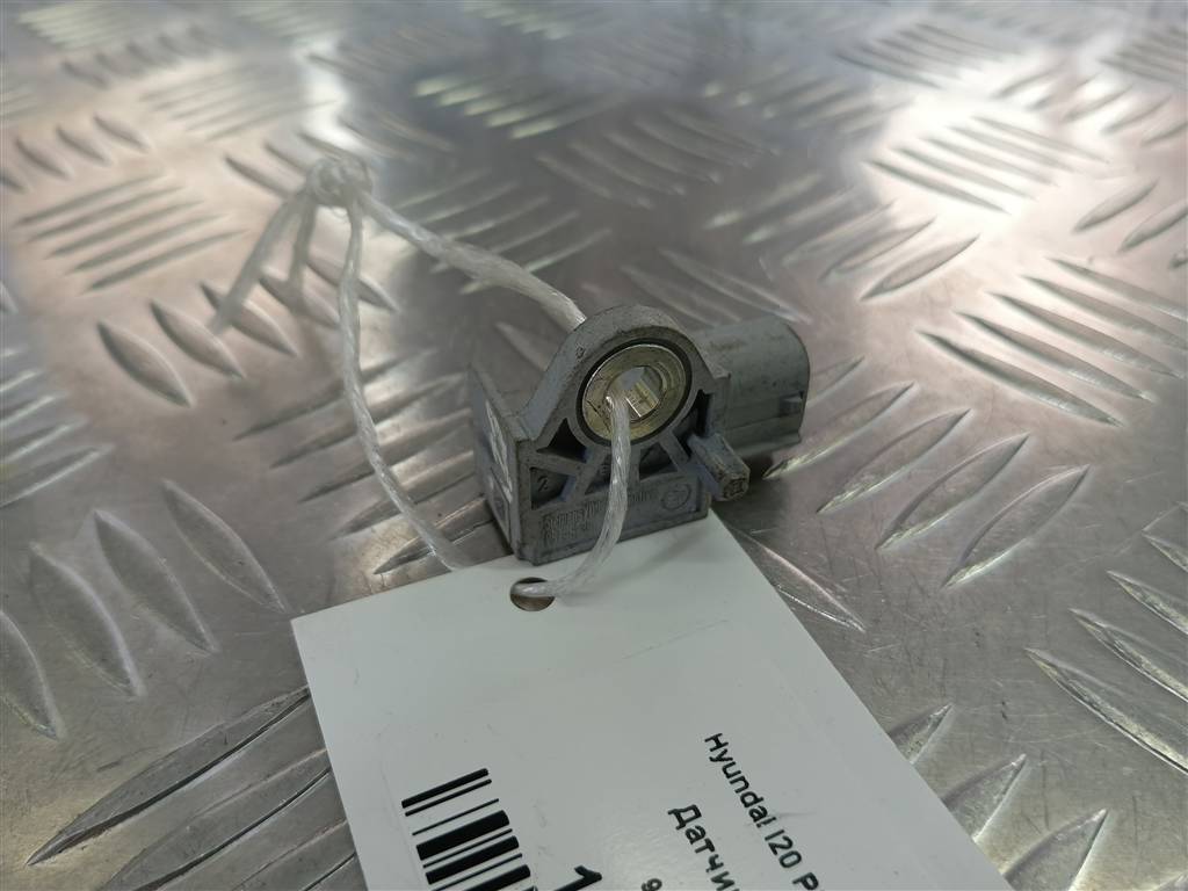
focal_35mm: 27
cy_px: 446
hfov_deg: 65.3
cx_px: 594
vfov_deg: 51.4
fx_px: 927
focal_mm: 4.11
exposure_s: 1/100
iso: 86
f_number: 1.6
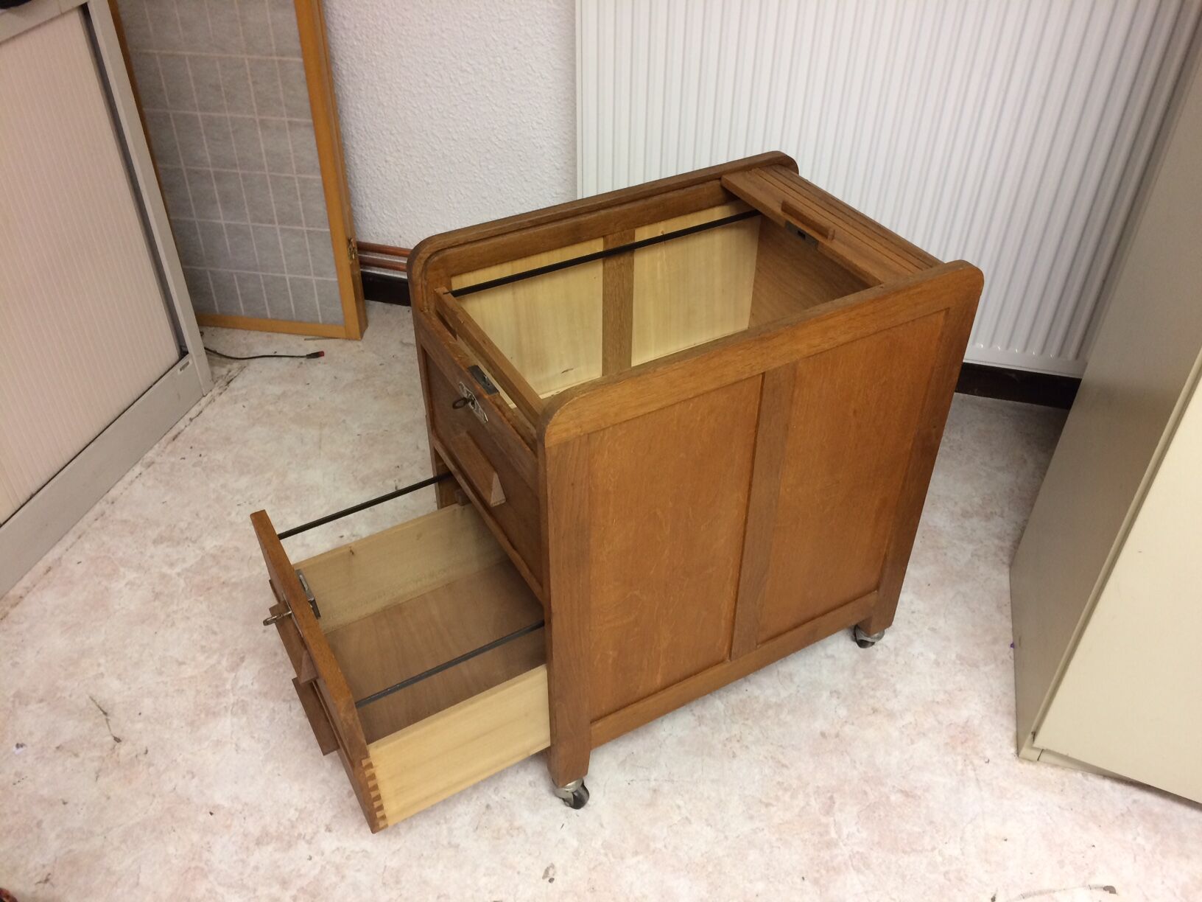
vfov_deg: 48.2
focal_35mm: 29
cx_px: 601
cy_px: 451
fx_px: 1007
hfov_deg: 61.7
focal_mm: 4.15
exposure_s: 1/33
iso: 160
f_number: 2.2
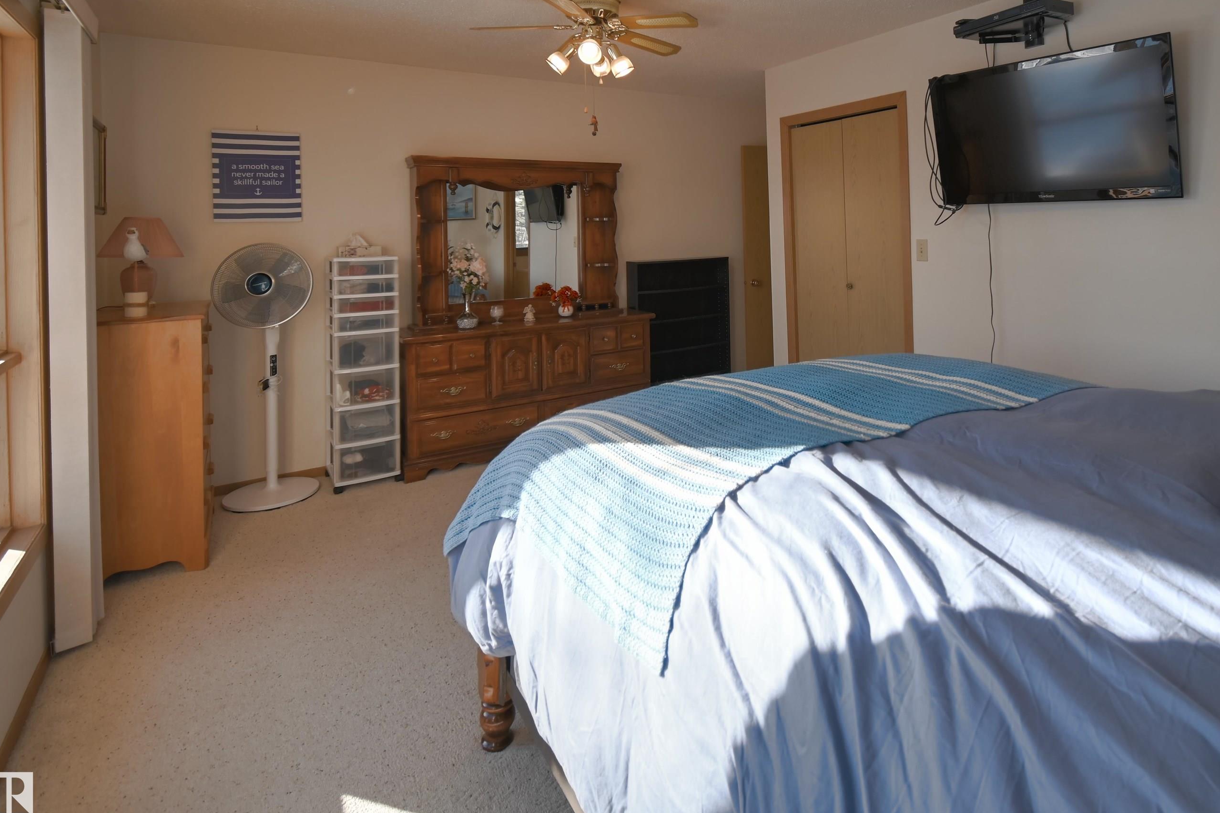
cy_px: 349
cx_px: 717
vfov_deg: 67.0
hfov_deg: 89.1
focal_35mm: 18
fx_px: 610
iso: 400
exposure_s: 1/400
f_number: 4.5
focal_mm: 10
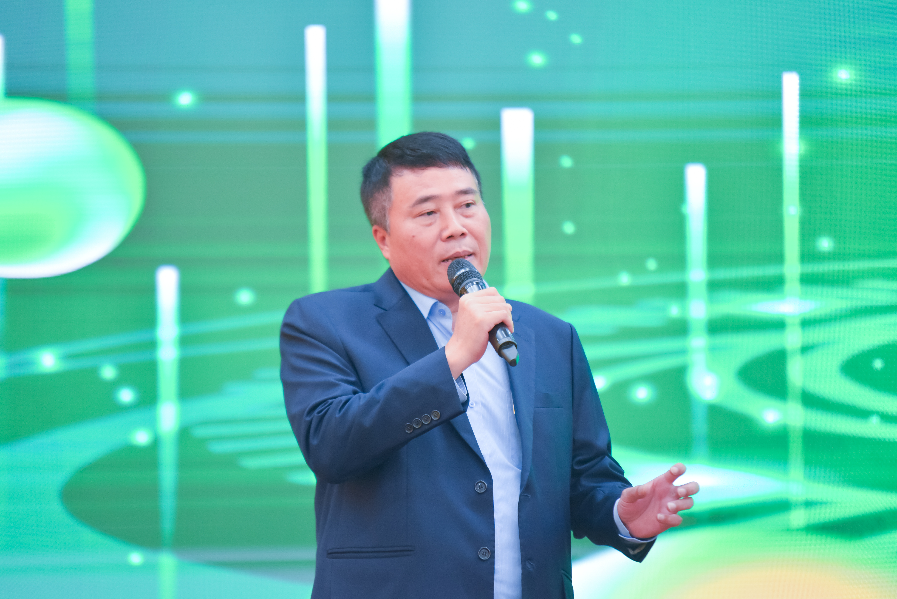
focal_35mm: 185
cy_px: 300
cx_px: 448
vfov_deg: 7.4
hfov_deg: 11.1
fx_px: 4611
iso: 1600
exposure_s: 1/320
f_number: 3.2
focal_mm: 185
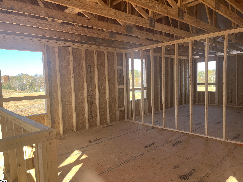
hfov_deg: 67.3
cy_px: 91
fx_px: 183
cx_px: 122
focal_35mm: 26
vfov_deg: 53.1
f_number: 1.6
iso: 40
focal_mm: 5.1
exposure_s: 1/240
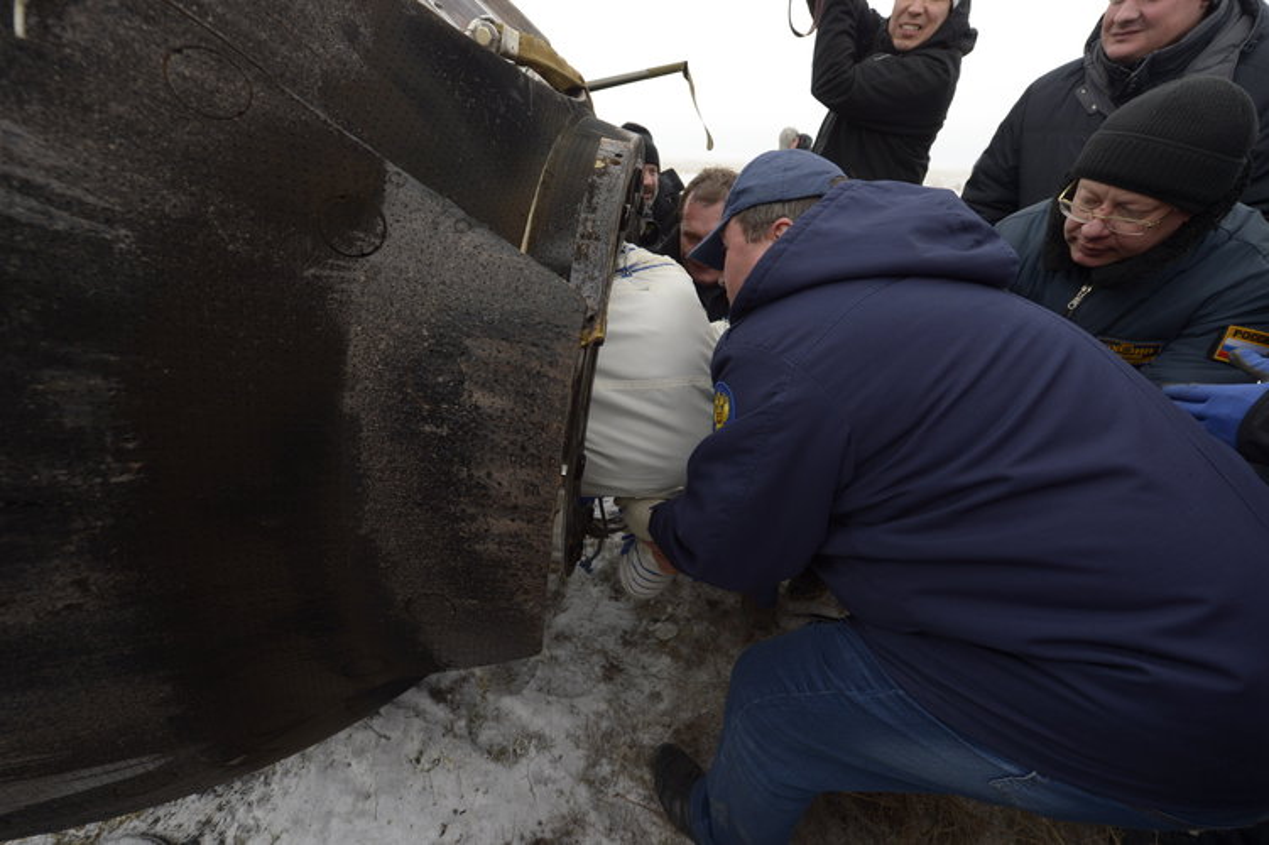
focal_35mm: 14
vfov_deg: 81.2
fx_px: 493
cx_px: 634
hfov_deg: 104.3
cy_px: 422
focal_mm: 14
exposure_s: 1/800
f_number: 5.6
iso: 640
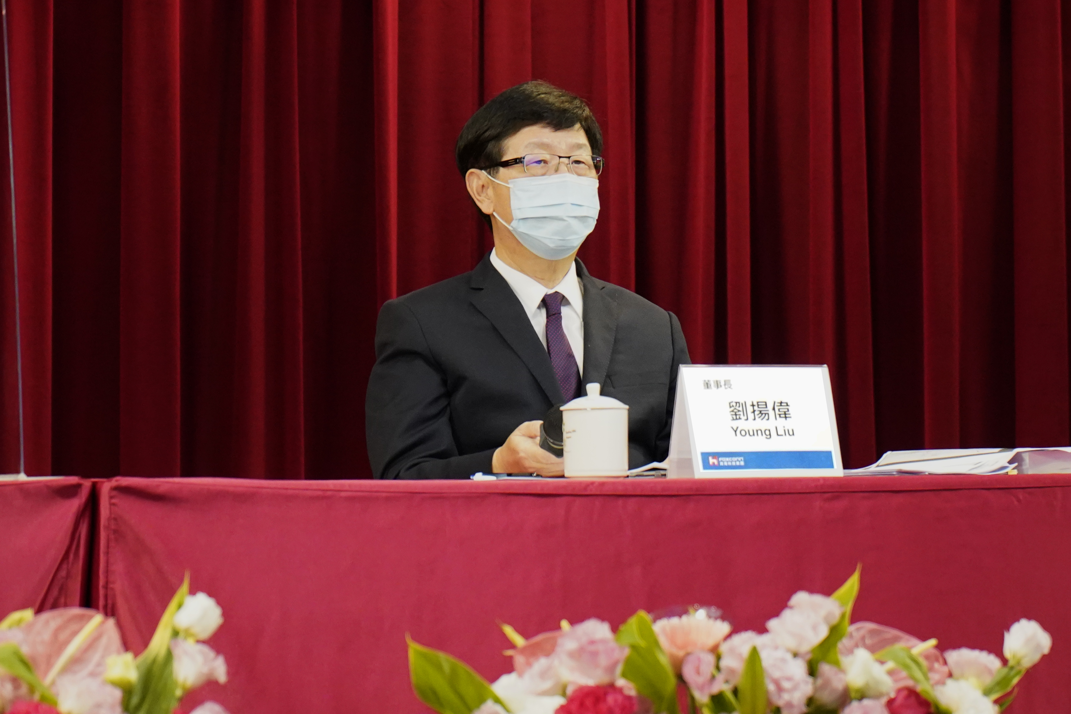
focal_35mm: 40
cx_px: 536
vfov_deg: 33.4
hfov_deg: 48.5
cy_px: 357
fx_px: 1190
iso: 1600
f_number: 4
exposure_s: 1/160
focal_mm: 40
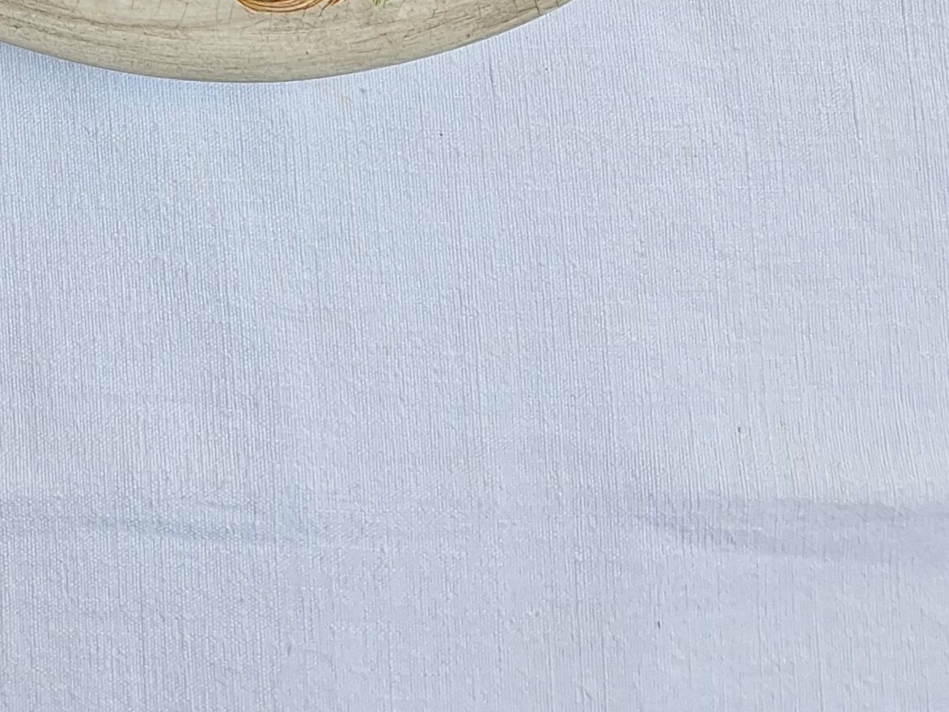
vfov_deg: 14.0
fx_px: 2193
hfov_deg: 23.6
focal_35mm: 80
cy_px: -907
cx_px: 41
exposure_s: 1/50
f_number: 1.8
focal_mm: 5.54
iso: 50
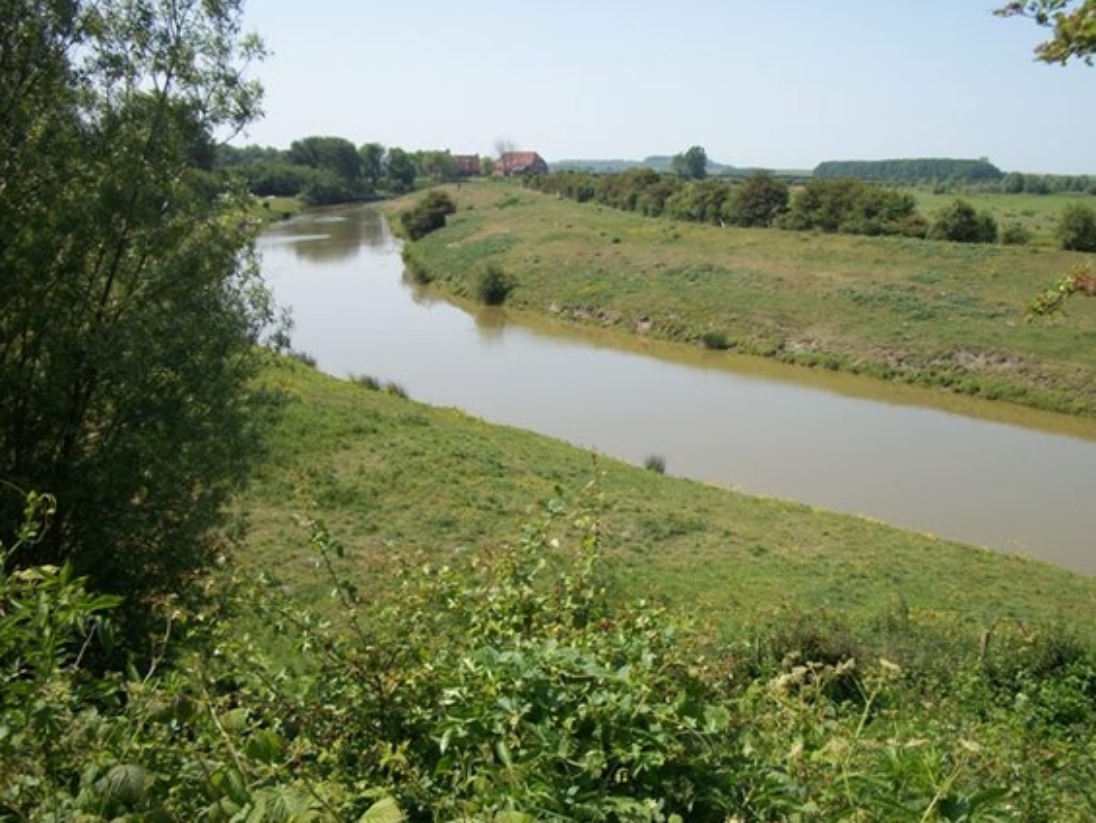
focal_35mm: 34
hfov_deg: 53.9
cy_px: 431
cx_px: 580
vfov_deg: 41.8
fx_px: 1077
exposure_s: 1/160
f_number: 8.8
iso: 80
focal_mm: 5.7
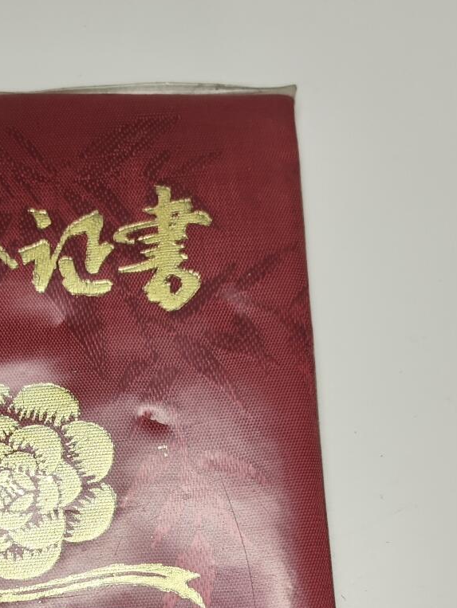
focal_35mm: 59
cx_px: 51
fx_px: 1038
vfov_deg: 31.4
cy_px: 531
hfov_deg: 24.2
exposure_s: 1/50
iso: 82
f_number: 1.79
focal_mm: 4.71
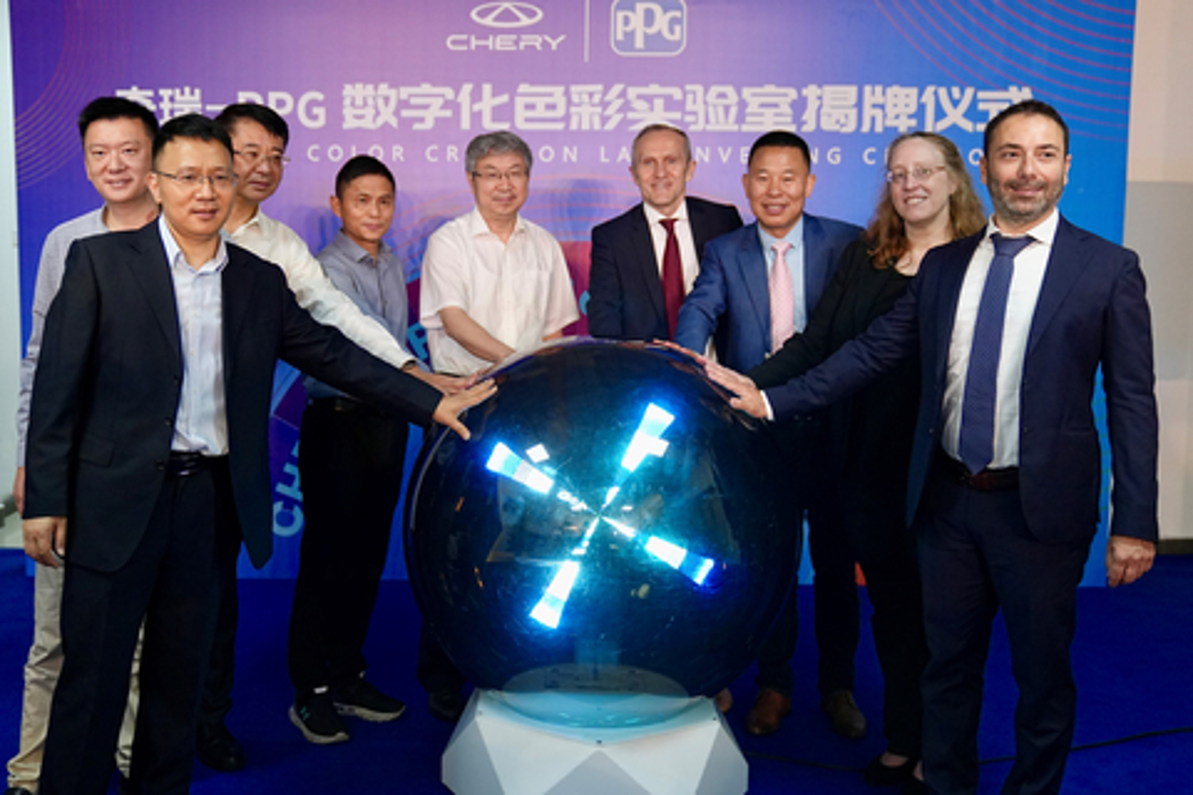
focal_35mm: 33
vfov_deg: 40.0
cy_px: 398
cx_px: 596
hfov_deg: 57.2
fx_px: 1093
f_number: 2.8
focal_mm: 33
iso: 2000
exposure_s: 1/320
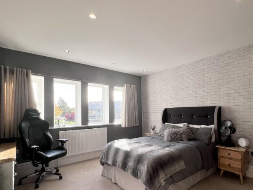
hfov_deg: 87.5
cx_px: 139
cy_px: 113
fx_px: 132
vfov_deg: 70.9
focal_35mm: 18
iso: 32
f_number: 1.8
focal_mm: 1.57
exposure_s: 1/172
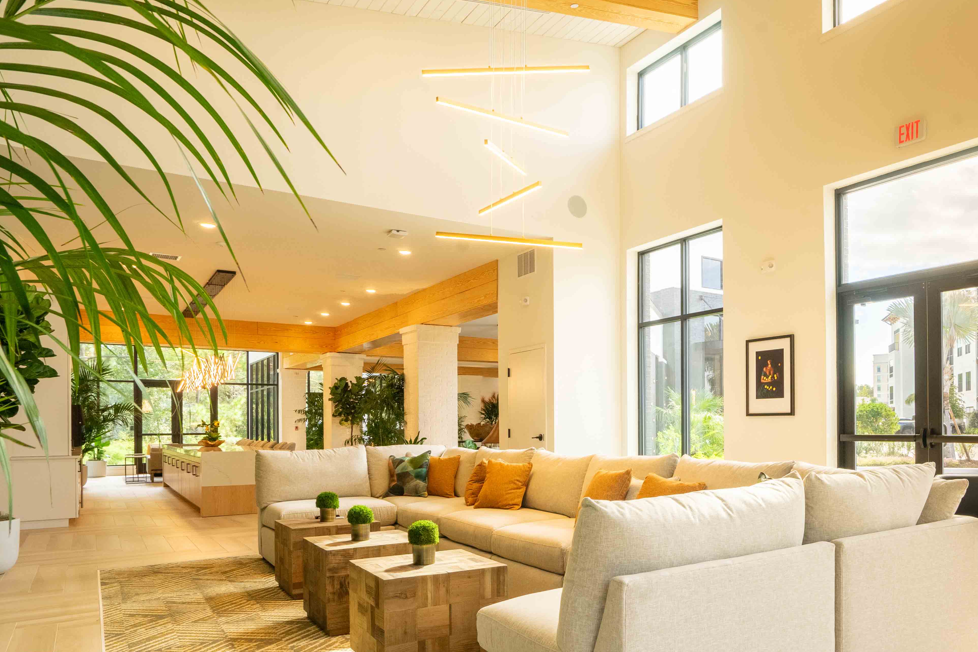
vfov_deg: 50.6
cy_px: 421
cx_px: 666
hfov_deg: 69.1
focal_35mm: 25
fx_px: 679
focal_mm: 16
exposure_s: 1/250
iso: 400
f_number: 11
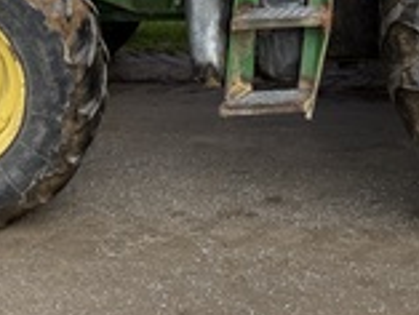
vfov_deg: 16.3
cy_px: -131
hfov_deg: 23.1
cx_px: 132
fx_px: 1018
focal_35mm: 84
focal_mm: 6.76
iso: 100
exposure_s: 1/1901
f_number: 1.78
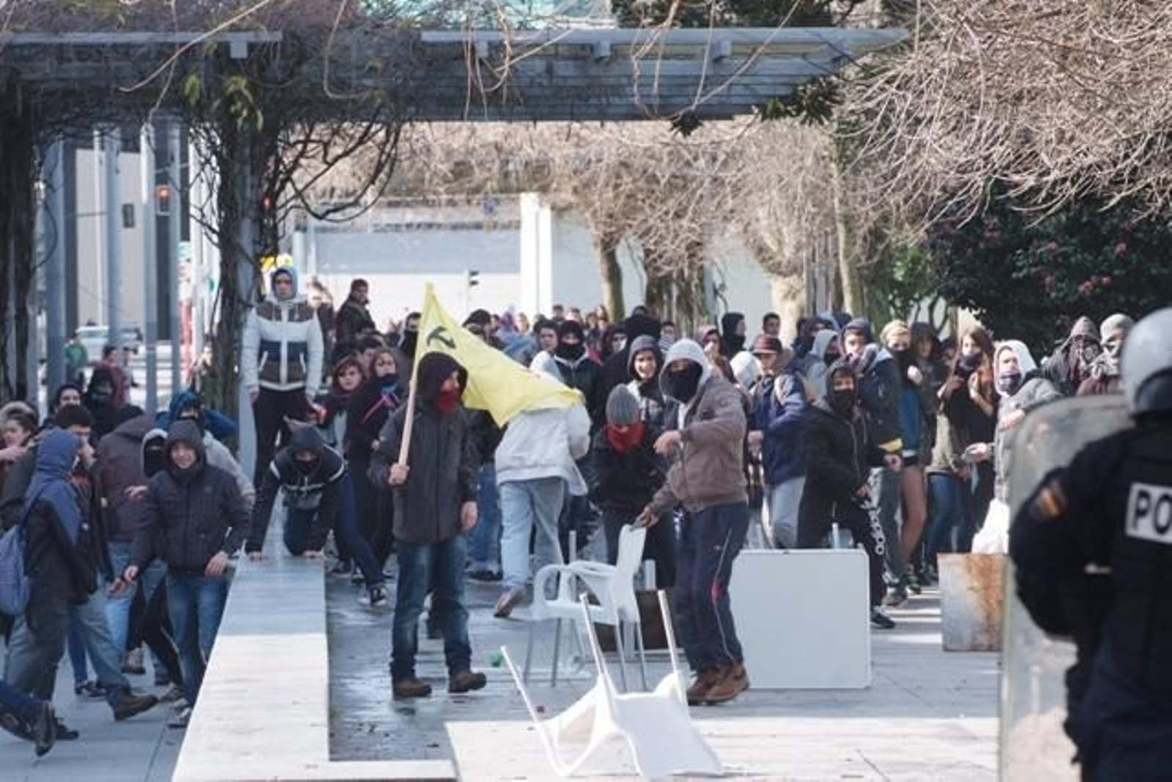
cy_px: 391
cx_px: 586
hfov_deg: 7.8
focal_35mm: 263
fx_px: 8565
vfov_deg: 5.2
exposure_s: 1/250
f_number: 6.3
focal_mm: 175
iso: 500
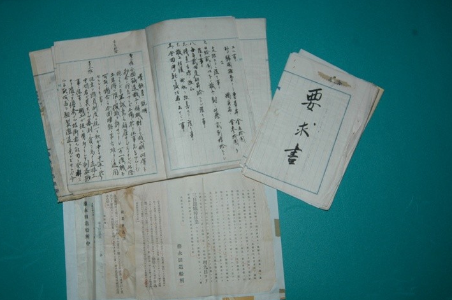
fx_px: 446
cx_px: 207
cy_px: 167
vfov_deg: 37.2
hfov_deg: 53.7
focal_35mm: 36
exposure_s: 1/60
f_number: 5
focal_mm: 21
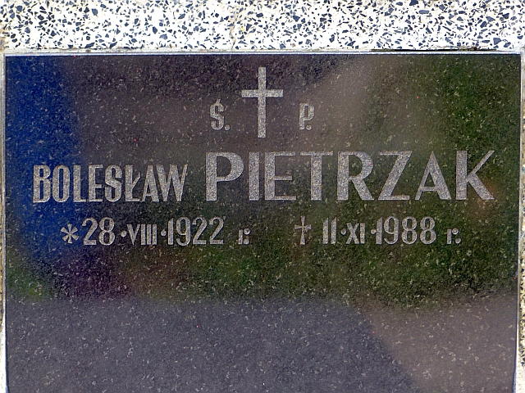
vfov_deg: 5.9
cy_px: 196
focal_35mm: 254
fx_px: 3852
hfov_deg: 7.8
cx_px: 262
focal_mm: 45.7
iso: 100
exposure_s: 1/100
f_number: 2.8
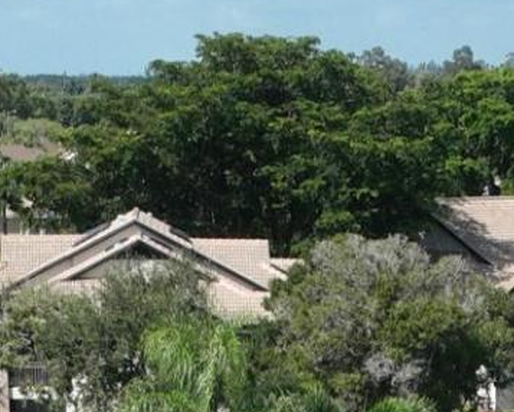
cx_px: 443
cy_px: 1330
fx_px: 2877
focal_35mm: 189
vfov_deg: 7.1
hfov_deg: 10.2
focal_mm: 12.29
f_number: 2.8
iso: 100
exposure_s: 1/1600
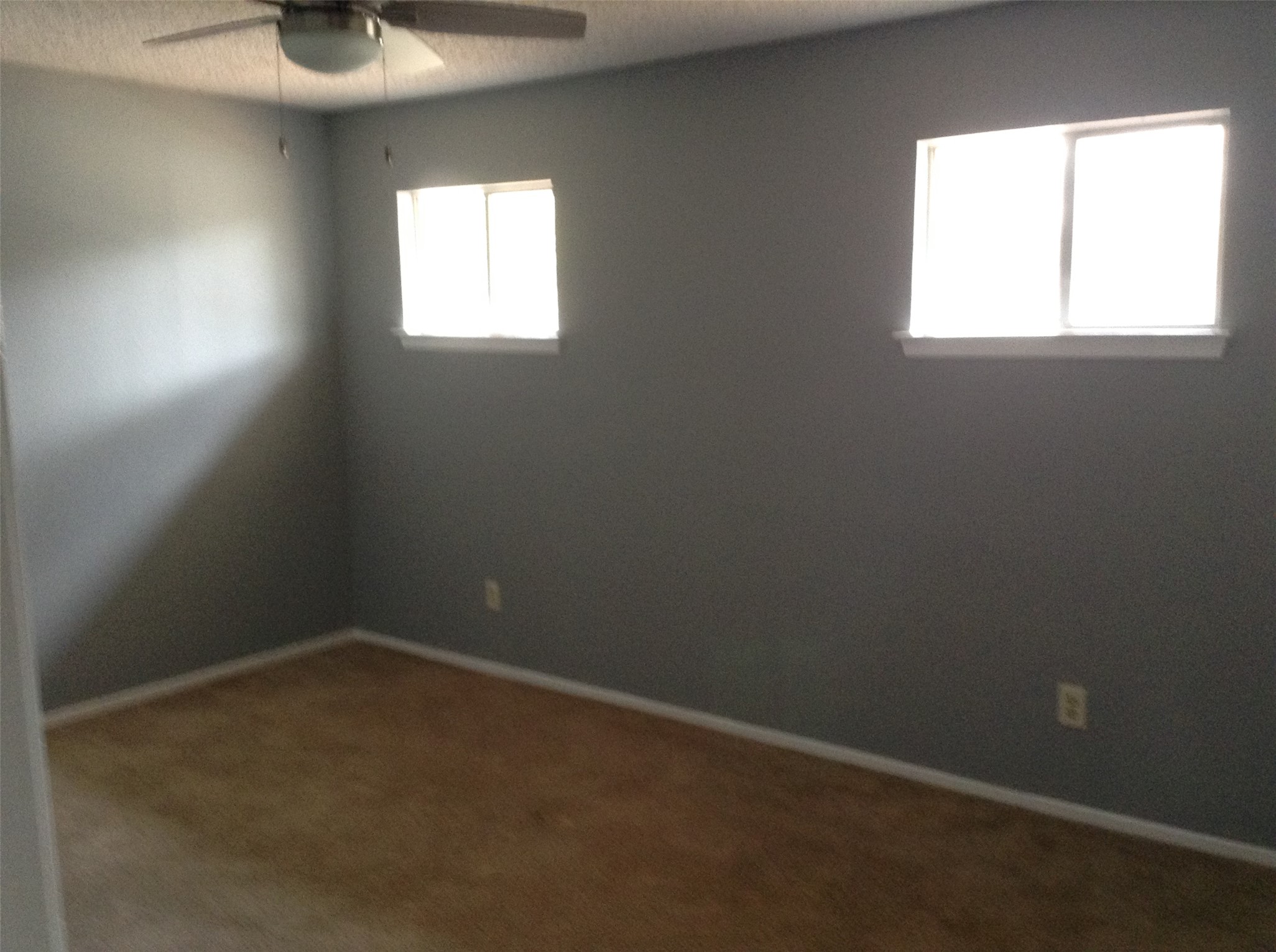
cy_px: 476
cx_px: 638
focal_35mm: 33
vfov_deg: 42.8
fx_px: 1214
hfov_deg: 55.4
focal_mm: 3.3
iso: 125
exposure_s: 1/24
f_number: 2.4
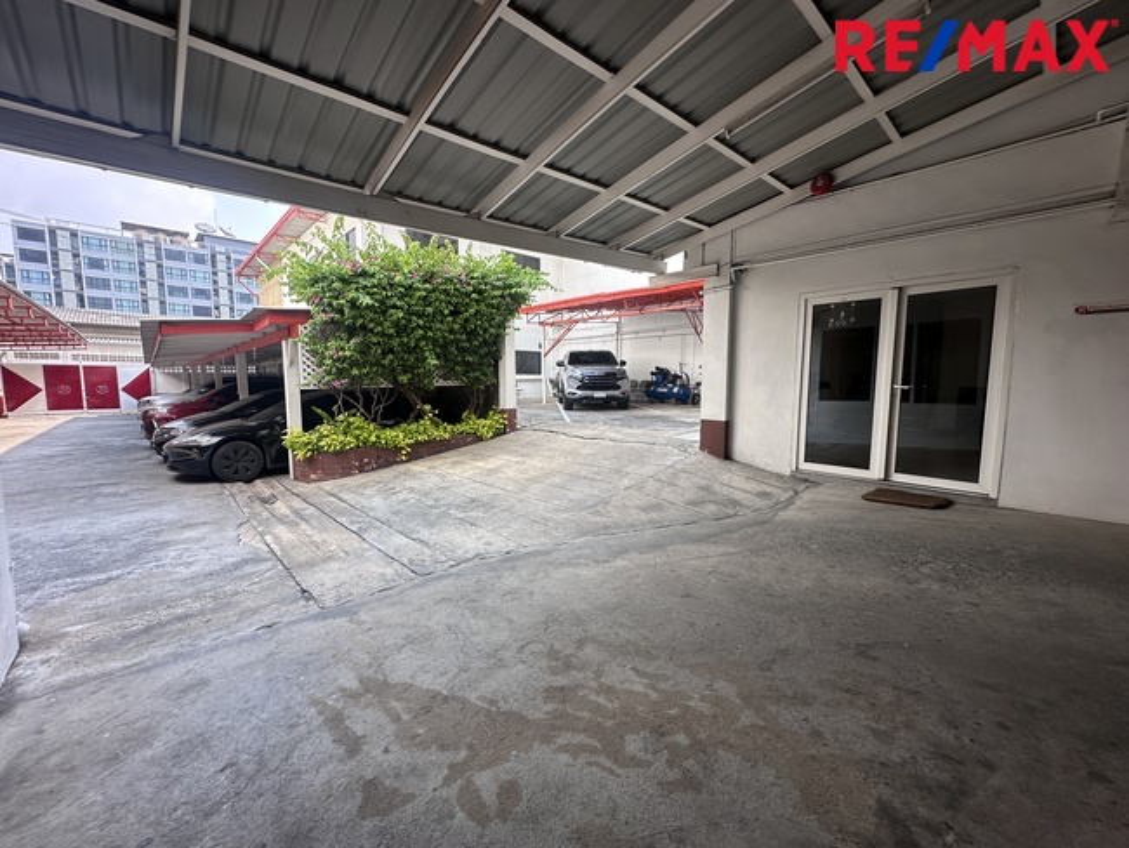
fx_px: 457
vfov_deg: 85.7
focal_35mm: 14
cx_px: 564
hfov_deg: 102.0
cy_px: 424
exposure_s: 1/349
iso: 40
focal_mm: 2.22
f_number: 2.2
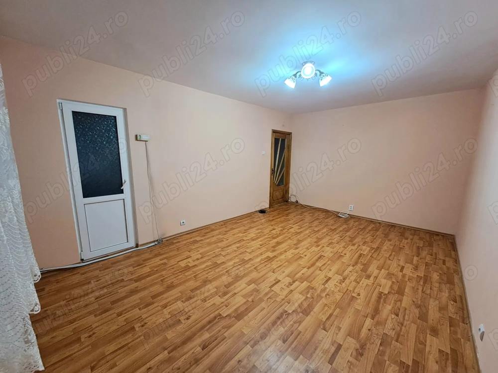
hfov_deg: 106.2
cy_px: 186
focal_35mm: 13
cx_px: 249
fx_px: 187
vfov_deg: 89.9
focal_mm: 1.42
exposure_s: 1/50
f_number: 2.2
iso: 160
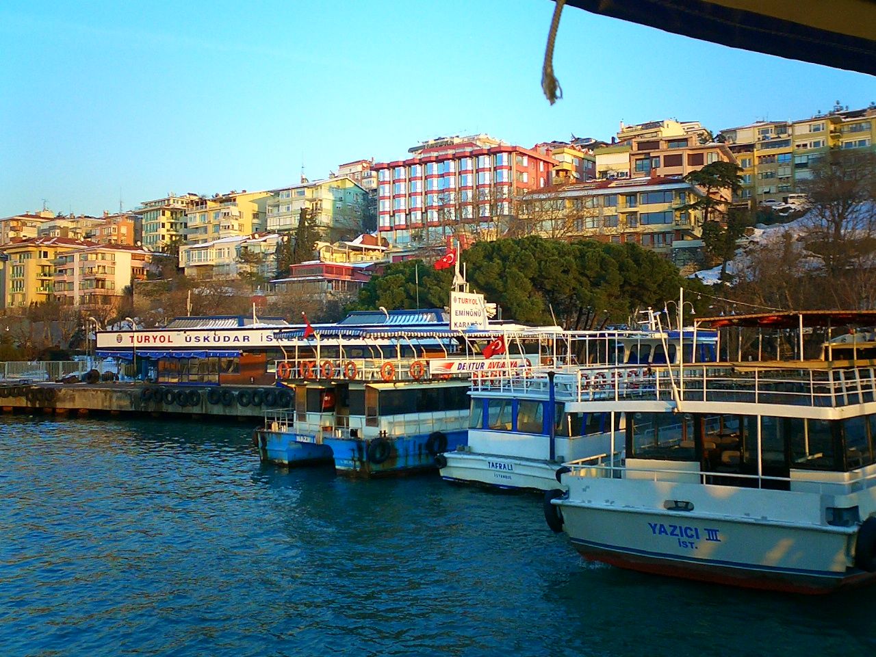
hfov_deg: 50.1
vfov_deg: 38.7
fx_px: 936
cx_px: 438
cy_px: 328
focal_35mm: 37
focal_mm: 5.6
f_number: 3.5
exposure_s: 1/160
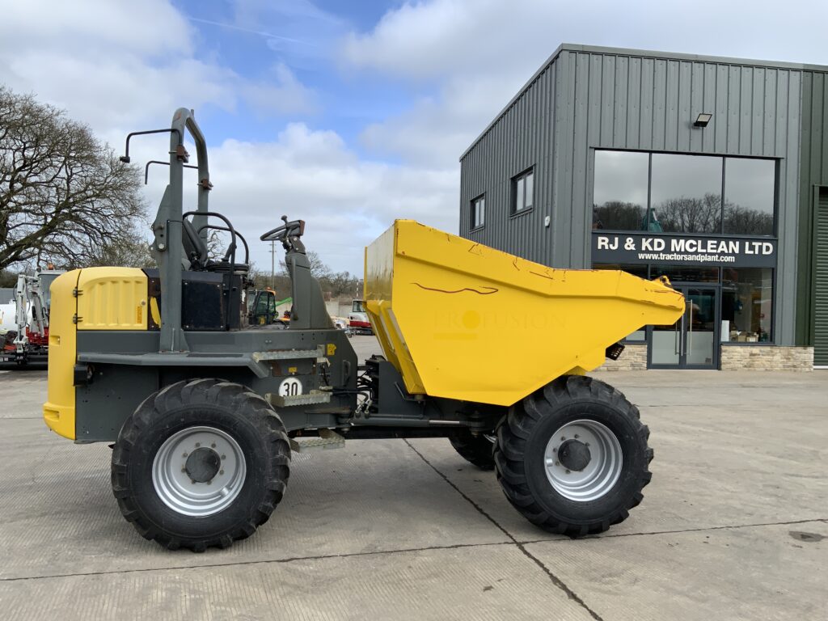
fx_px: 694
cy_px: 310
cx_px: 414
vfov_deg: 48.2
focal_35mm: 29
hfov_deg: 61.7
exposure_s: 1/1451
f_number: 1.8
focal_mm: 3
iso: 16
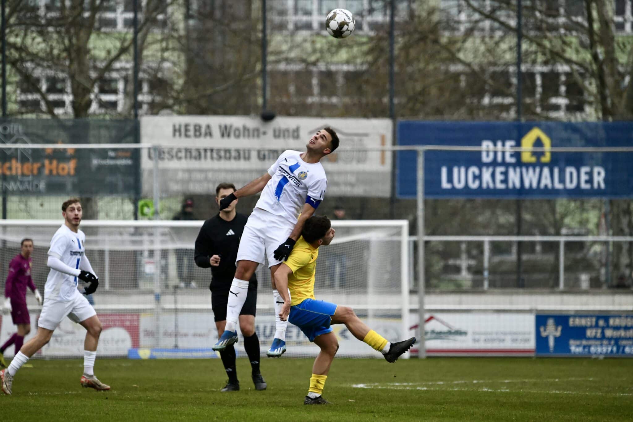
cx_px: 316
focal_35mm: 320
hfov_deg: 6.4
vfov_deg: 4.3
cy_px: 211
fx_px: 5626
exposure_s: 1/1600
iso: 8000
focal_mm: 320
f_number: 5.6
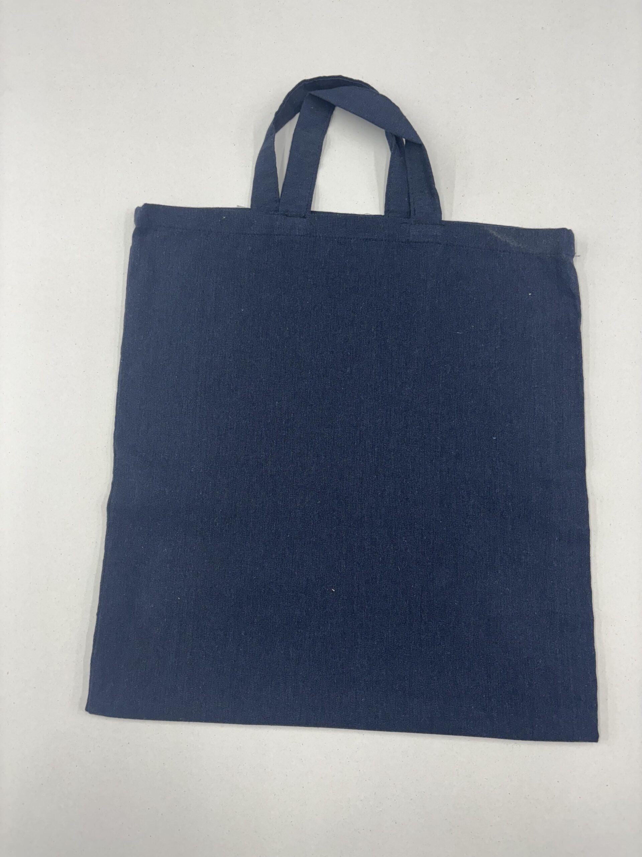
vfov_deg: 67.3
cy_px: 428
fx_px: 643
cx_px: 321
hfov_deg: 53.1
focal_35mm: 26
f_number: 1.6
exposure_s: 1/100
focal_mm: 5.96
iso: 100
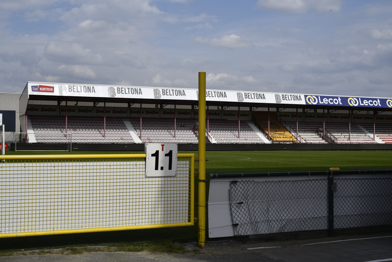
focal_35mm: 50
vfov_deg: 27.0
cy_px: 131
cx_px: 196
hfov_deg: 39.6
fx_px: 545
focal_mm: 50
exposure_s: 1/500
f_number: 11
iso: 250
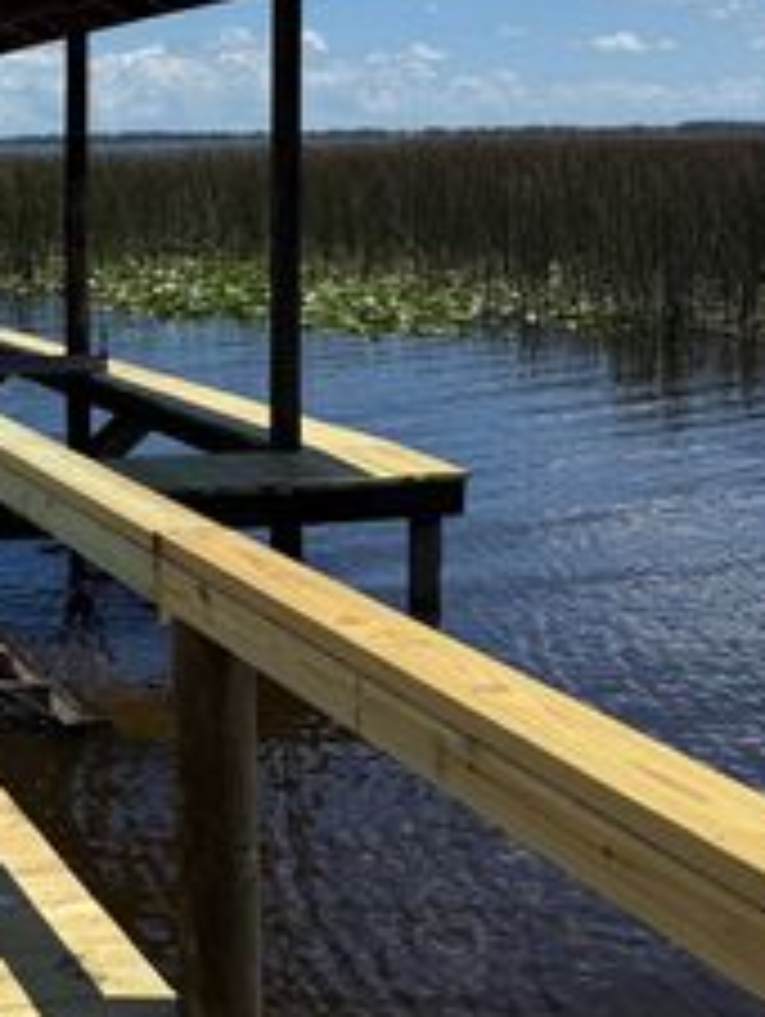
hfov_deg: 23.7
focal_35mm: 53
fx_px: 1559
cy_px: 214
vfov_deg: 35.1
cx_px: -274
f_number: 1.78
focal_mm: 6.76
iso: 80
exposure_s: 1/6711
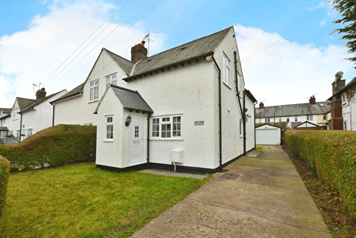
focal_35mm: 15
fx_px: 148
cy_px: 119
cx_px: 178
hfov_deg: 100.4
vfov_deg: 77.4
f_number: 5.6
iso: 100
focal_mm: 10
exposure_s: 1/125
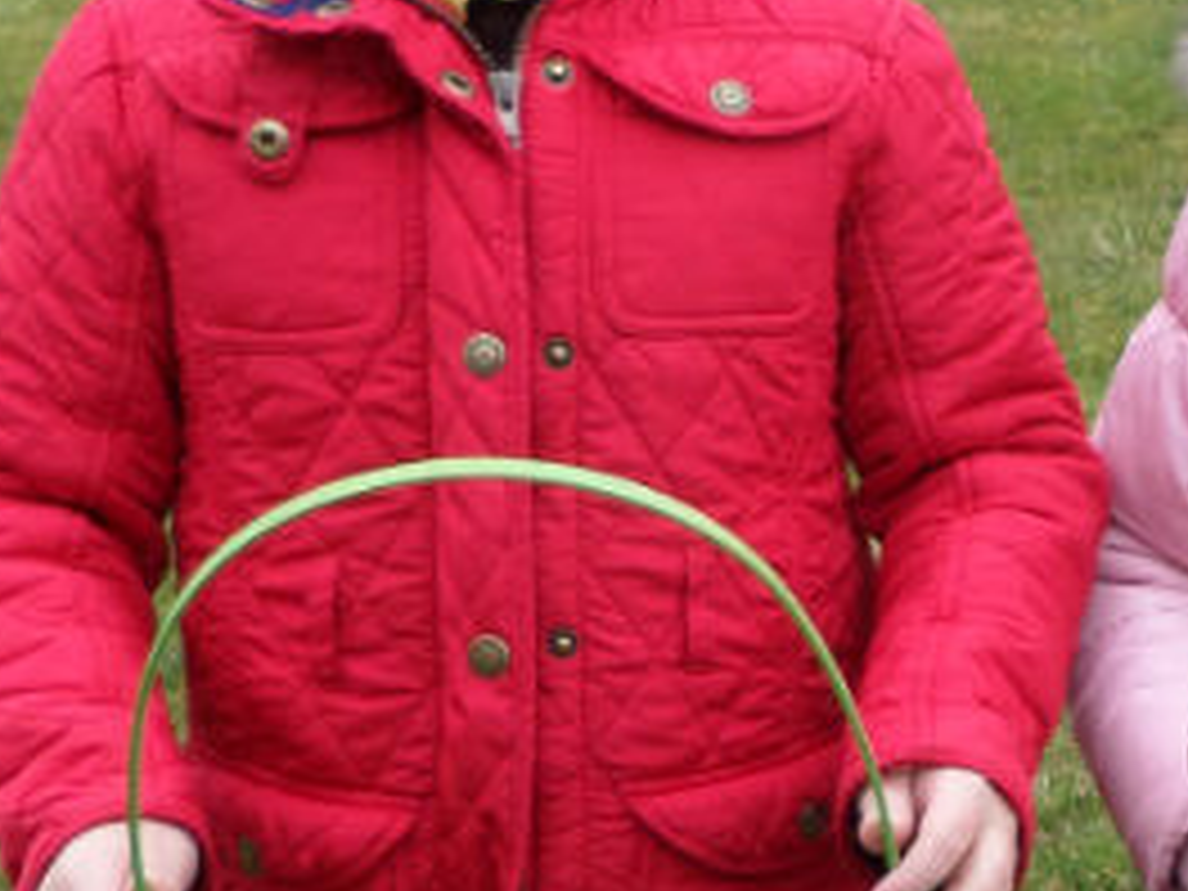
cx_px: 1125
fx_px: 3054
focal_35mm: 89
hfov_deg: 21.4
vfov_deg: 16.6
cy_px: 578
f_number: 3.1
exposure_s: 1/180
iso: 80
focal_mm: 4.3
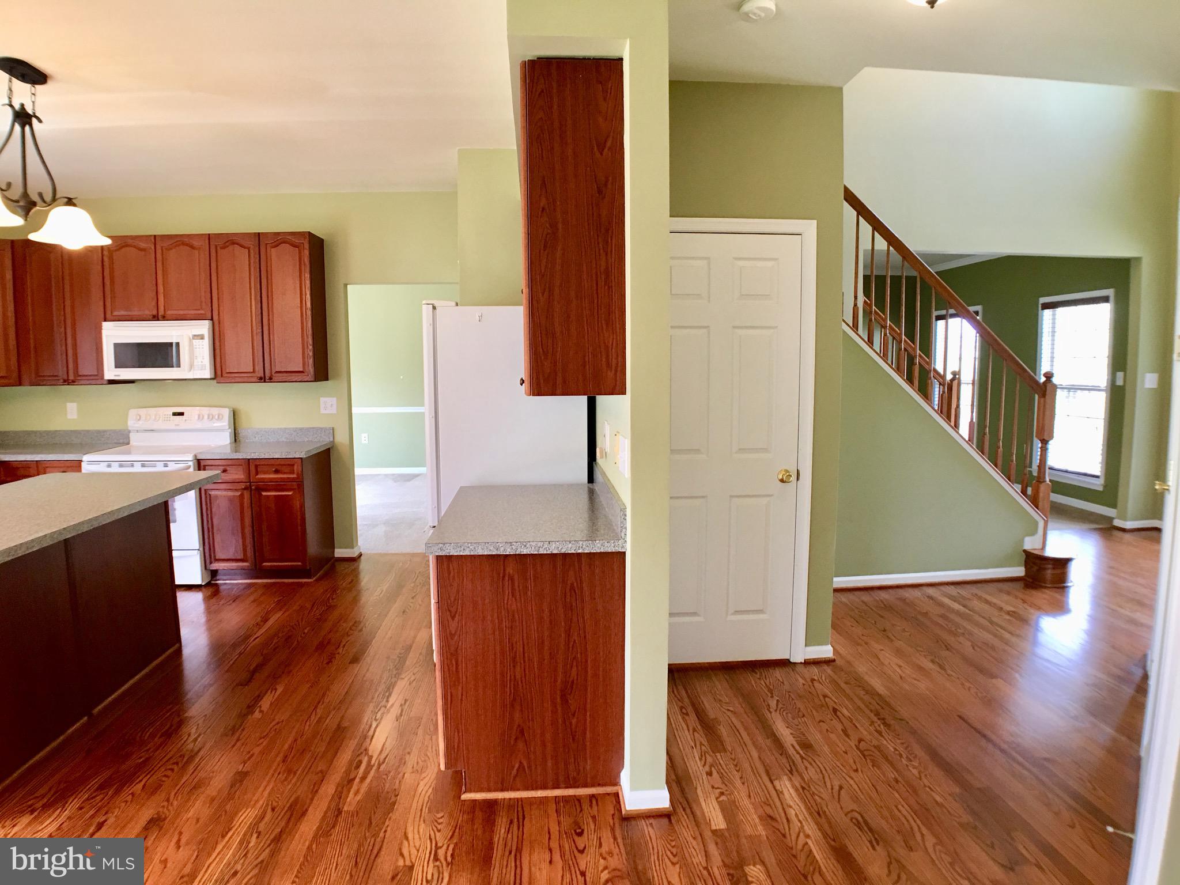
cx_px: 590
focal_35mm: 29
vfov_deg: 48.2
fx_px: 989
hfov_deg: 61.7
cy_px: 442
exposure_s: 1/30
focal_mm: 4.15
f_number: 2.2
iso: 40
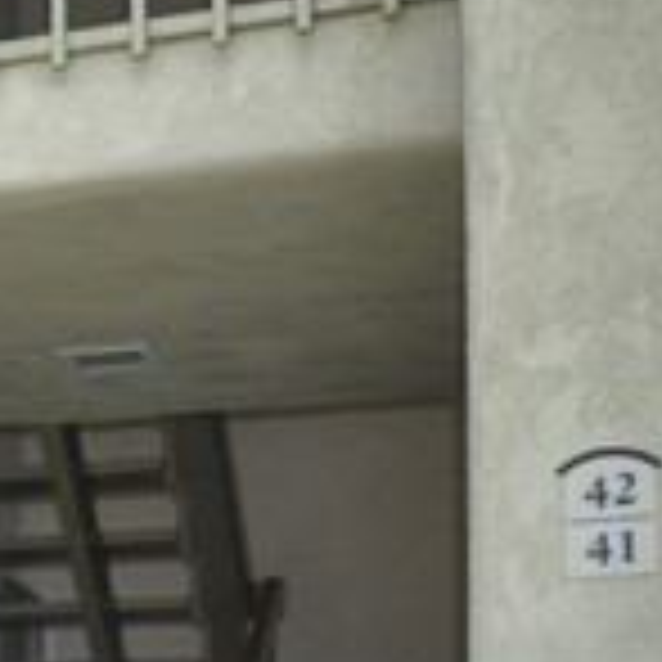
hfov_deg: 14.0
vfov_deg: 16.6
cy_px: 813
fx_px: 2164
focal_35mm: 100
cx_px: -761
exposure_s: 1/200
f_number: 6.3
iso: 200
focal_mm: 18
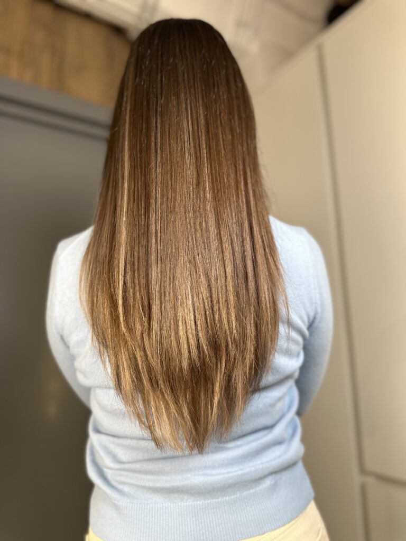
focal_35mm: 24
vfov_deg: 71.6
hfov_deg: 56.8
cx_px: 203
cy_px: 270
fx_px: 375
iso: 64
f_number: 1.78
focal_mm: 6.86
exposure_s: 1/100
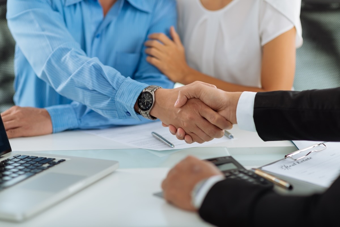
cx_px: 170
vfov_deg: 16.1
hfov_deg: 23.9
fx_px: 803
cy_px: 114
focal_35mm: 85
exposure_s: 1/250
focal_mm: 85
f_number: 2.2
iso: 80
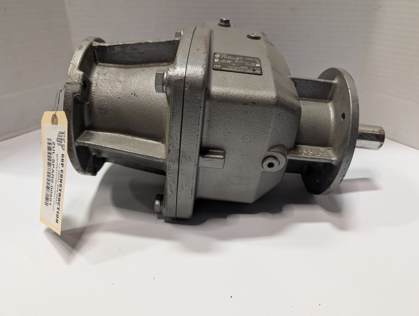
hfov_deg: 71.5
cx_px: 210
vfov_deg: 56.9
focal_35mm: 24
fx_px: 291
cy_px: 158
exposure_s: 1/60
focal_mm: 6.9
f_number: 1.68
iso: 424
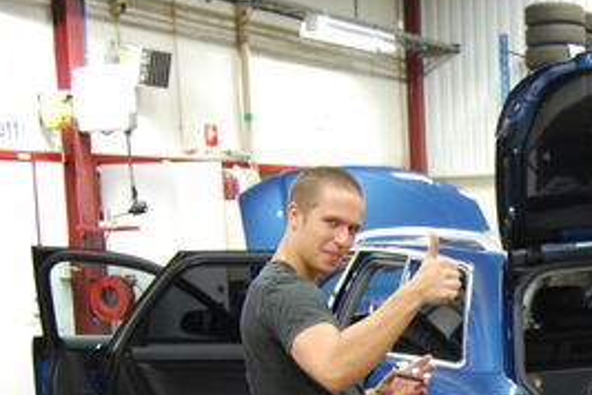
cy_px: 408
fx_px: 1299
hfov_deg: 24.0
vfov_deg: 16.8
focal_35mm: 79
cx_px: 652
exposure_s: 1/15
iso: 800
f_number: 3.8
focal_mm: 22
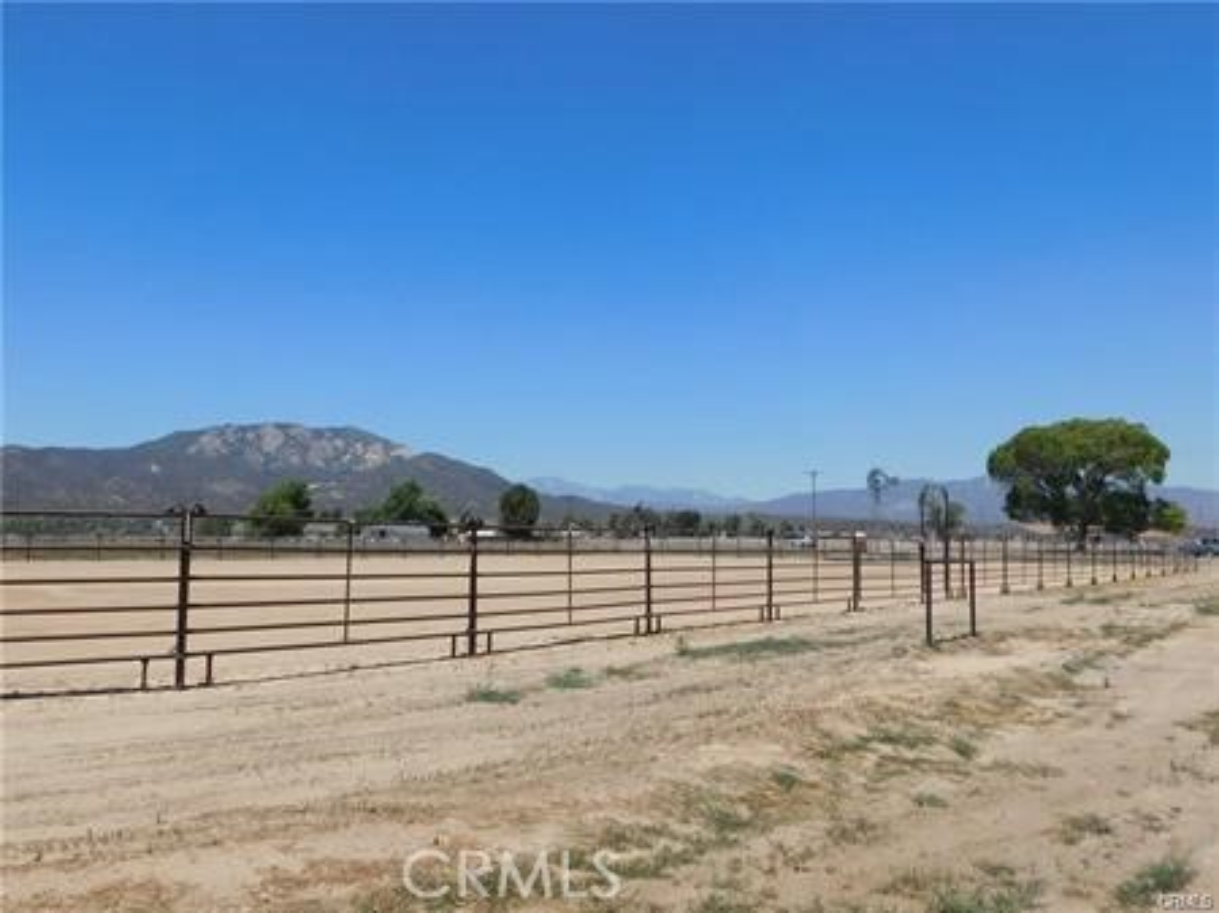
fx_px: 1056
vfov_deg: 46.8
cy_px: 456
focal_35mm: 30
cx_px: 610
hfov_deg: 60.0
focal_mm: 5.3
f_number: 6.4
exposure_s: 1/640
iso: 125
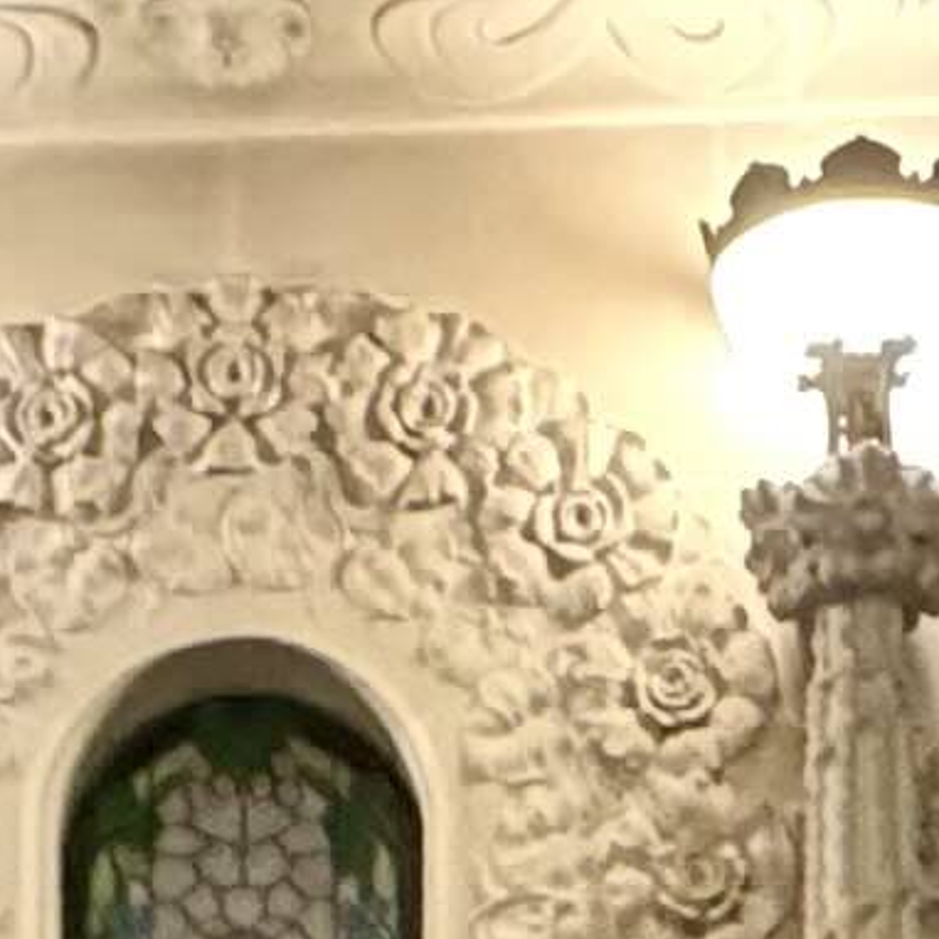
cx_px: 271
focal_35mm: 131
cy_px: 2087
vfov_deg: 11.5
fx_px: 4020
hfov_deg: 13.3
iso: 1000
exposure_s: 1/33
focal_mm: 2.22
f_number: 2.2
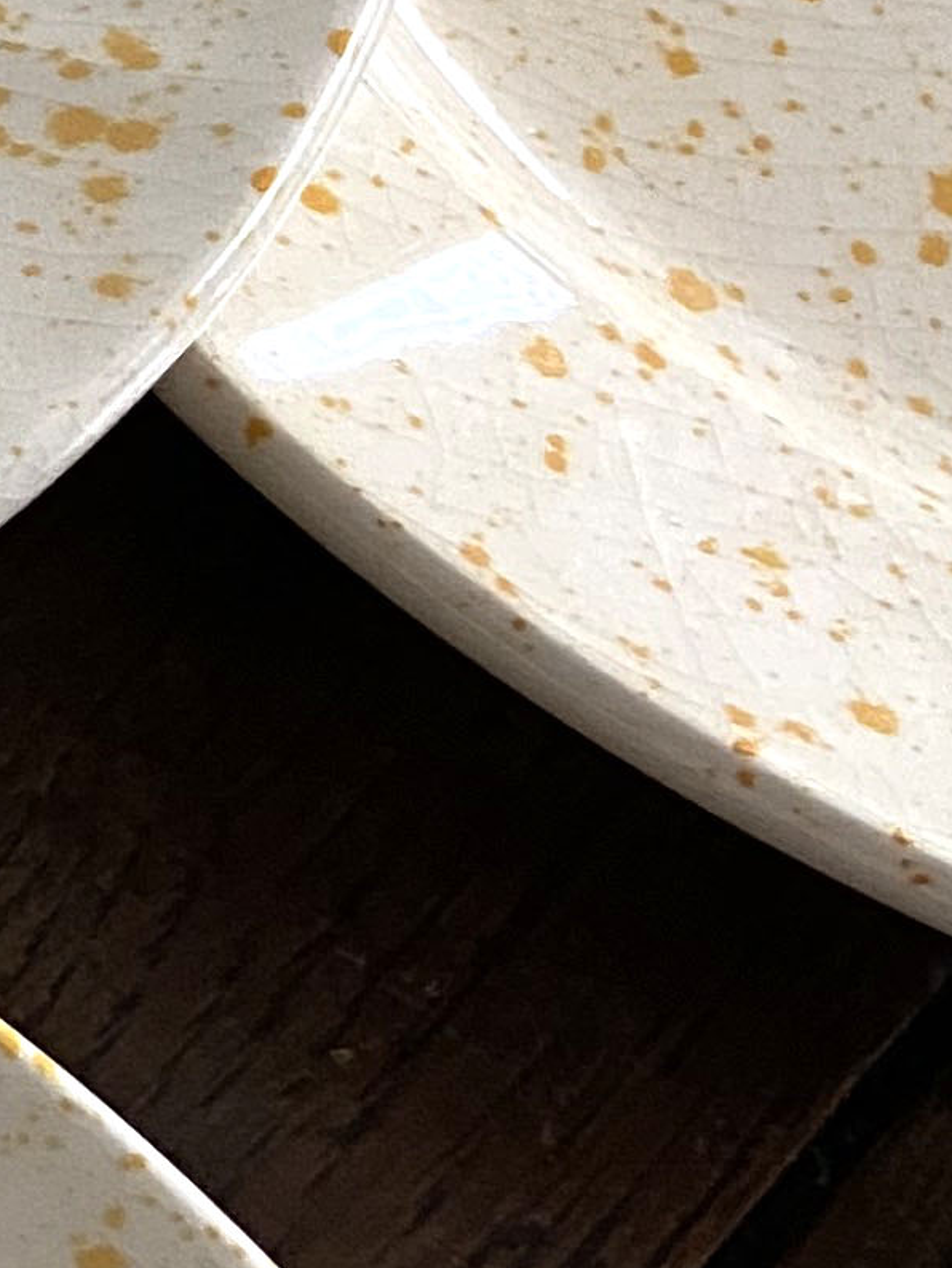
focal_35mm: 132
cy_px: 225
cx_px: -1398
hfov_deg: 9.8
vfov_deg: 14.8
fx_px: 4838
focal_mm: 4.25
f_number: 1.8
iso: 200
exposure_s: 1/60
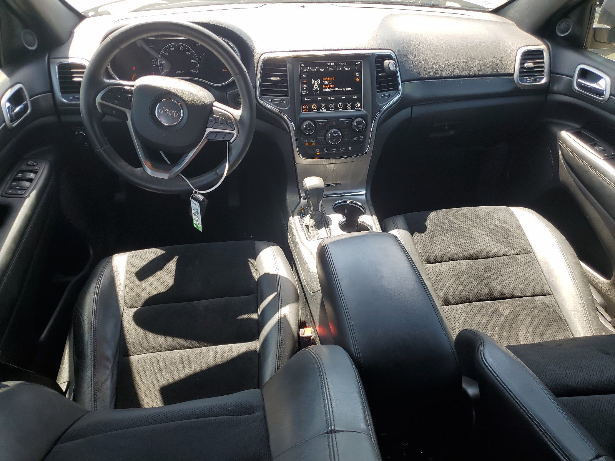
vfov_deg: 53.1
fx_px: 462
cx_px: 308
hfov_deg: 67.3
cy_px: 230
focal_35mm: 26
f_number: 1.5
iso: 50
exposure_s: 1/270
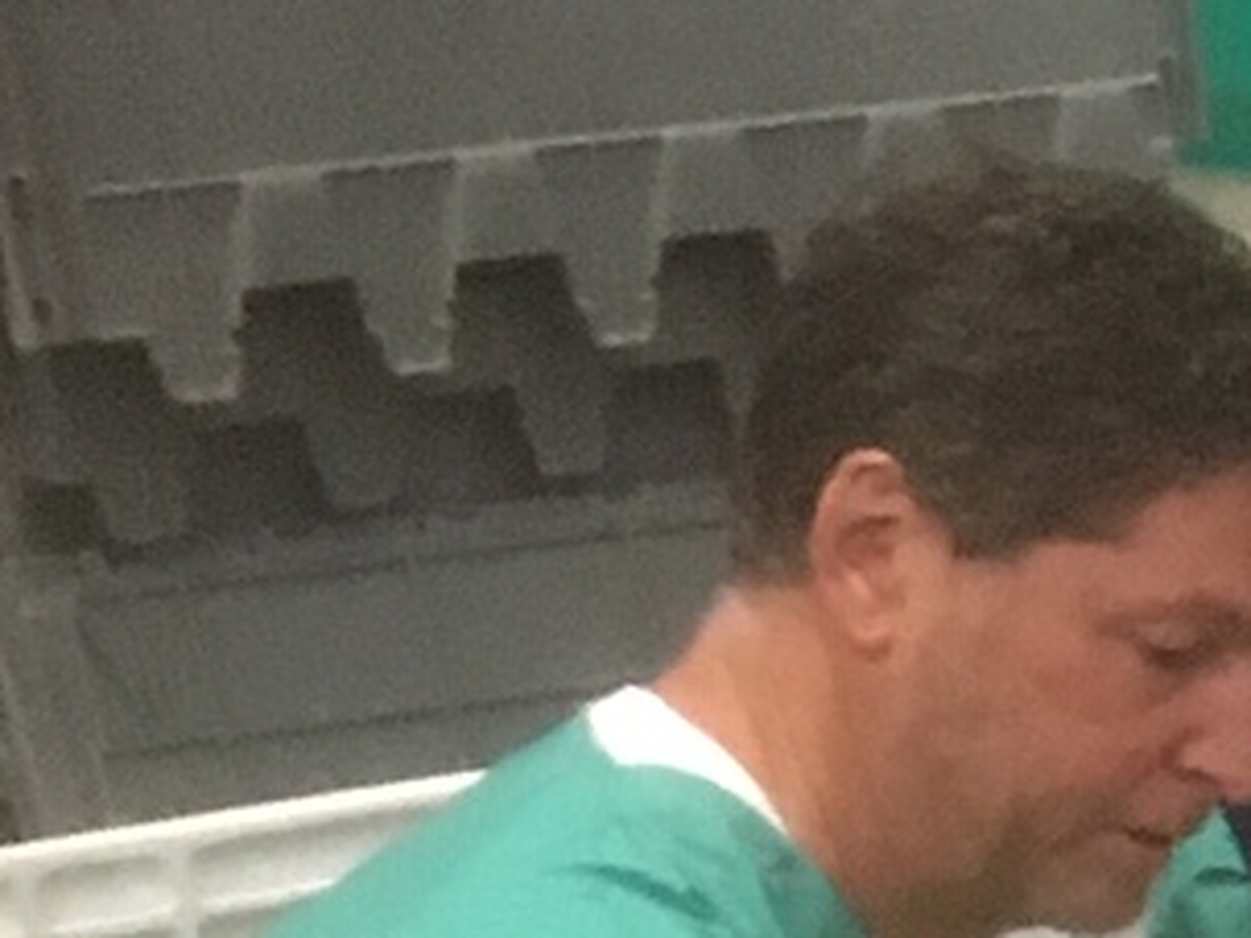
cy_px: 2074
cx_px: 3241
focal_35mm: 193
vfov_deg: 7.3
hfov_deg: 9.0
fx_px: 6972
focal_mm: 4.15
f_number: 2.2
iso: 200
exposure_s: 1/24
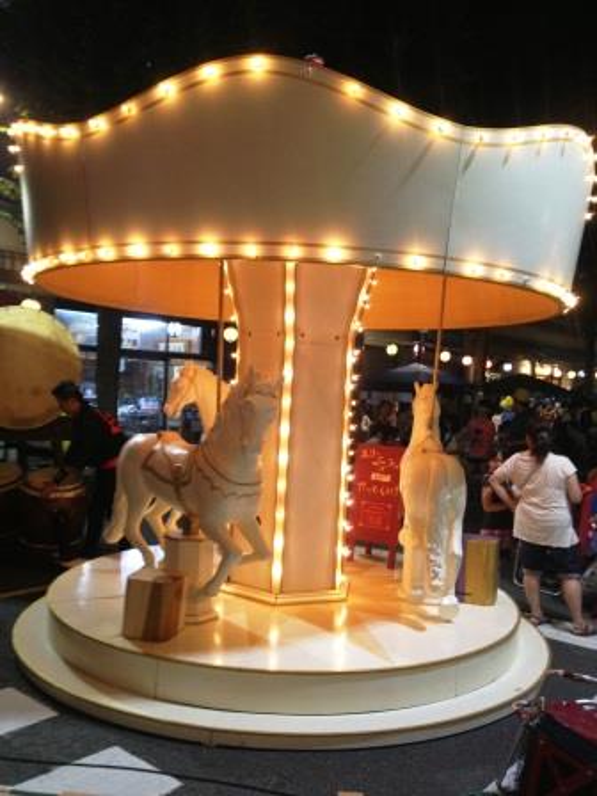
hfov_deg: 40.7
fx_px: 805
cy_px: 398
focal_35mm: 35
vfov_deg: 52.6
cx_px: 298
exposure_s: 1/20
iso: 125
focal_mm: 4.28
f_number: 2.4
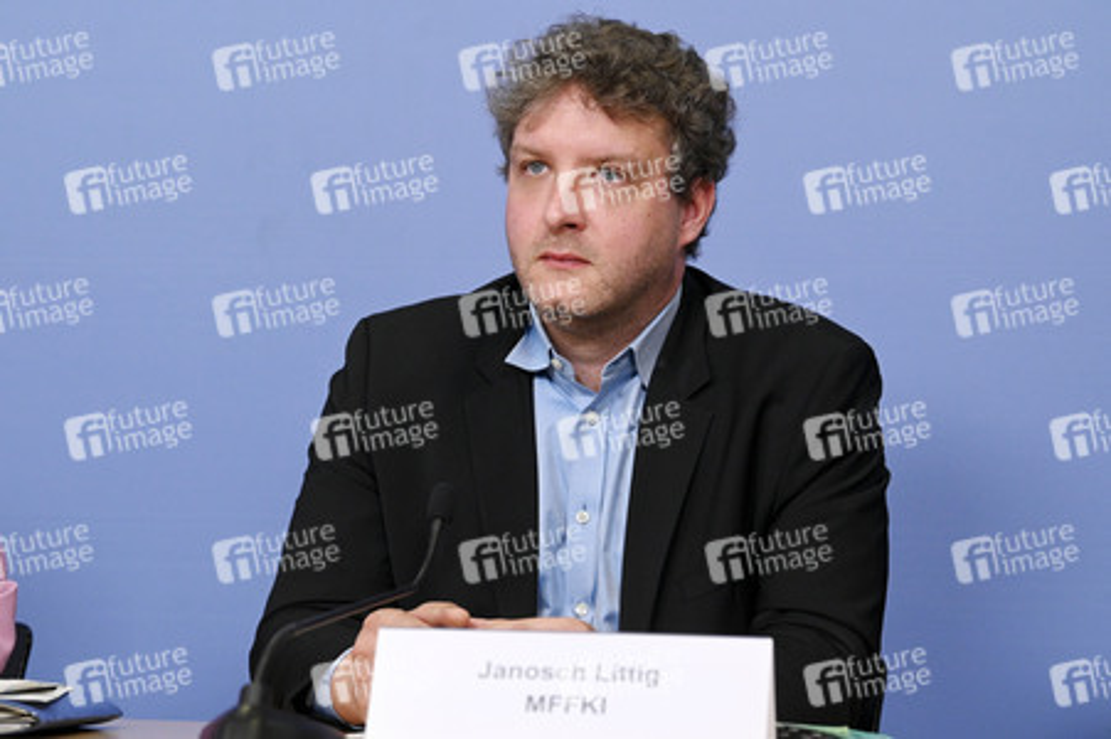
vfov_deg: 10.1
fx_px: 4163
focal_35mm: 135
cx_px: 556
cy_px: 370
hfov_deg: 15.2
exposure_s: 1/800
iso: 4000
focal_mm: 135
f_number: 5.6
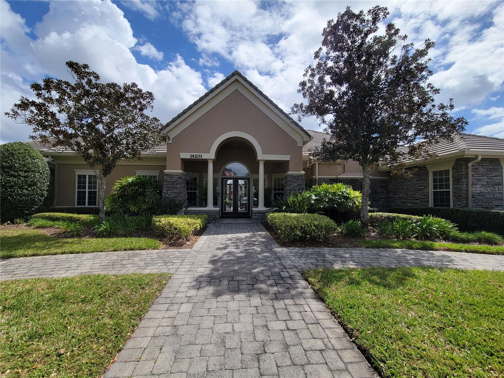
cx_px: 252
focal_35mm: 13
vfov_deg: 89.9
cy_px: 189
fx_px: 189
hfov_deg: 106.2
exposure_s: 1/2321
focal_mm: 2.2
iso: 50
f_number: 2.2
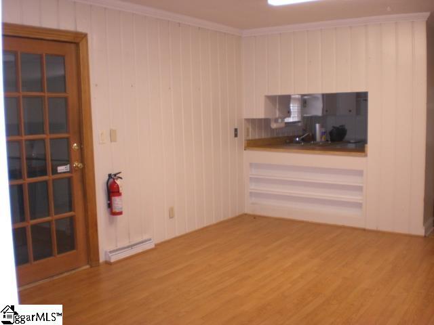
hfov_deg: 49.0
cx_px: 217
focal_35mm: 38
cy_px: 162
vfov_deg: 37.7
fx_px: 476
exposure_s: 1/60
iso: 200
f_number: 3.1
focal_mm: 6.3
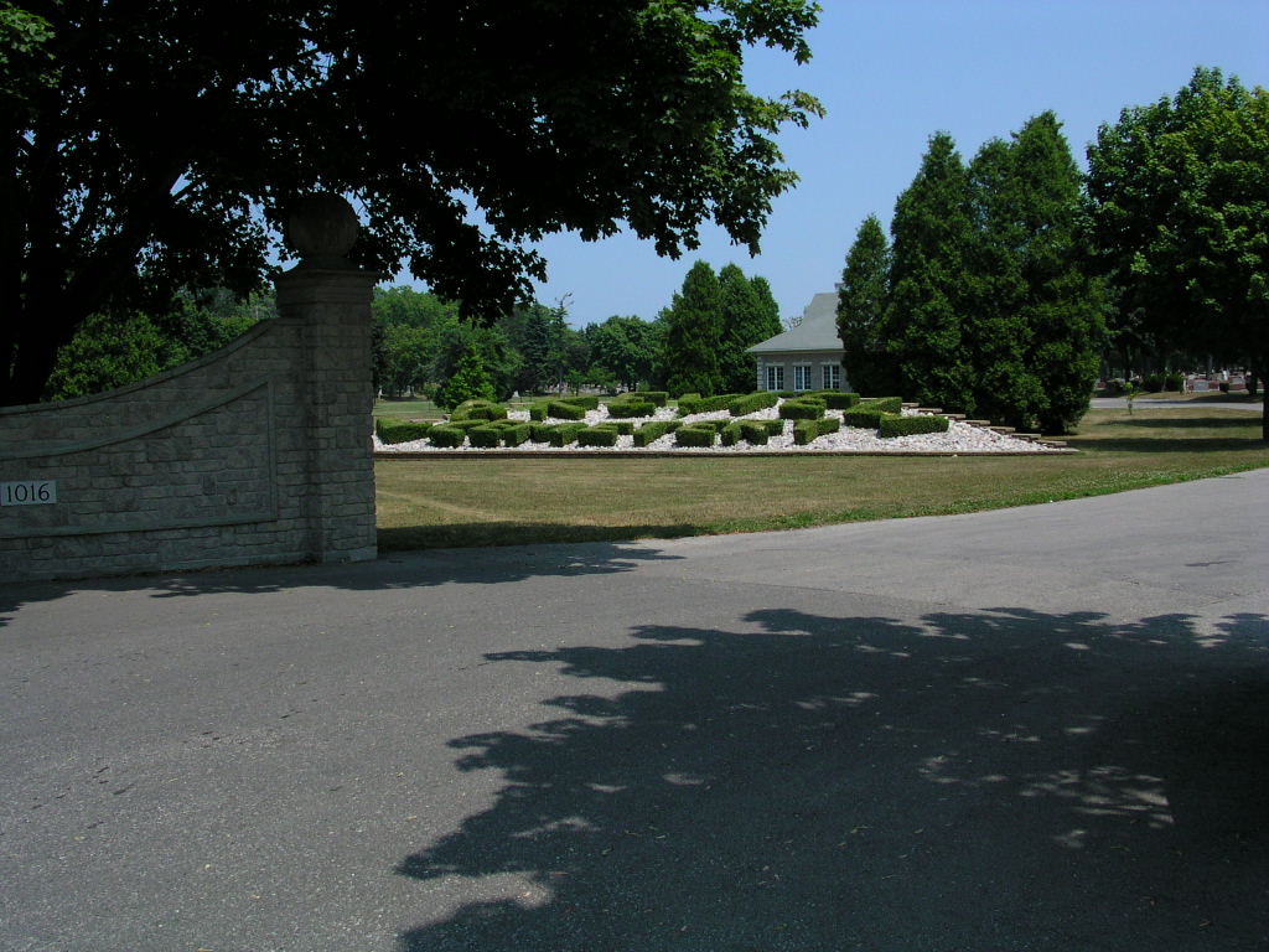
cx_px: 634
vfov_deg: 38.7
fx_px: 1356
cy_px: 476
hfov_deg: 50.1
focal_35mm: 37
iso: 100
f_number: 4.5
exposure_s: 1/590
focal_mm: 5.6
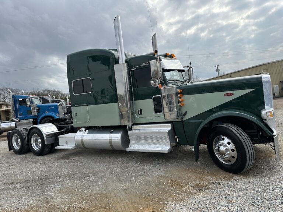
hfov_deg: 71.6
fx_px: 196
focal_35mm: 24
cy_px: 106
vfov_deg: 56.8
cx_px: 142
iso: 80
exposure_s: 1/3861
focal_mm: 6.86
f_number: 1.78
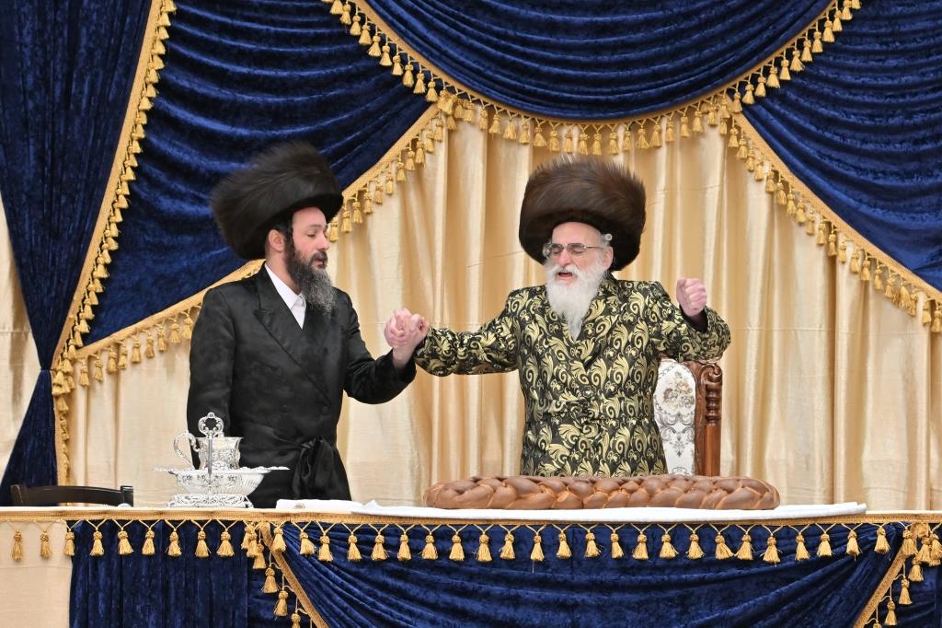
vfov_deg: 5.4
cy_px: 314
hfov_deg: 8.1
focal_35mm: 255
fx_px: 6670
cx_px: 471
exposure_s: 1/200
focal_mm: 170
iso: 500
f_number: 4
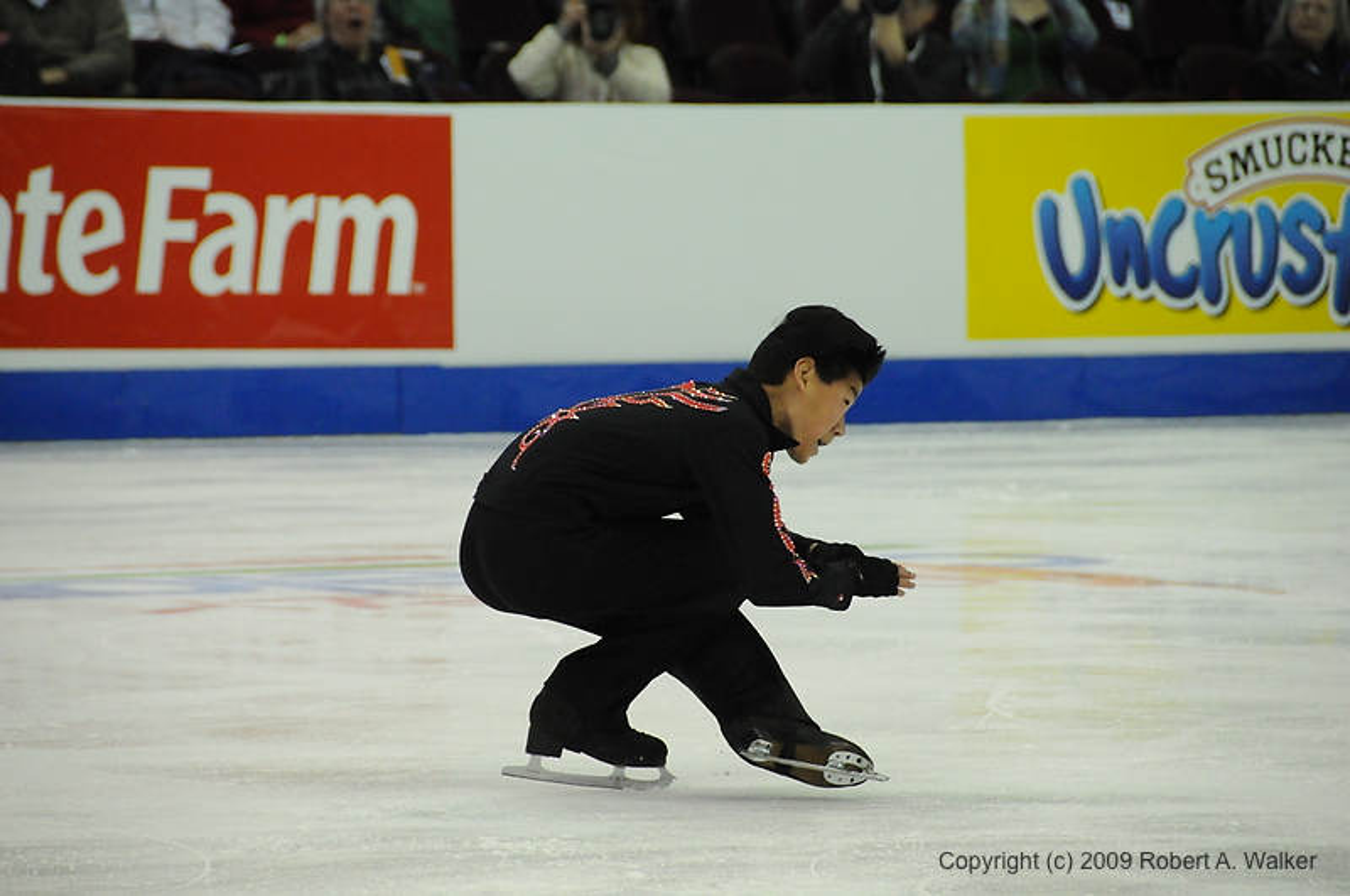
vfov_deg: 4.6
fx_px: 11234
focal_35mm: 300
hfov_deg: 6.9
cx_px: 675
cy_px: 448
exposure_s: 1/1000
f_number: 5.6
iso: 3200
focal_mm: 200
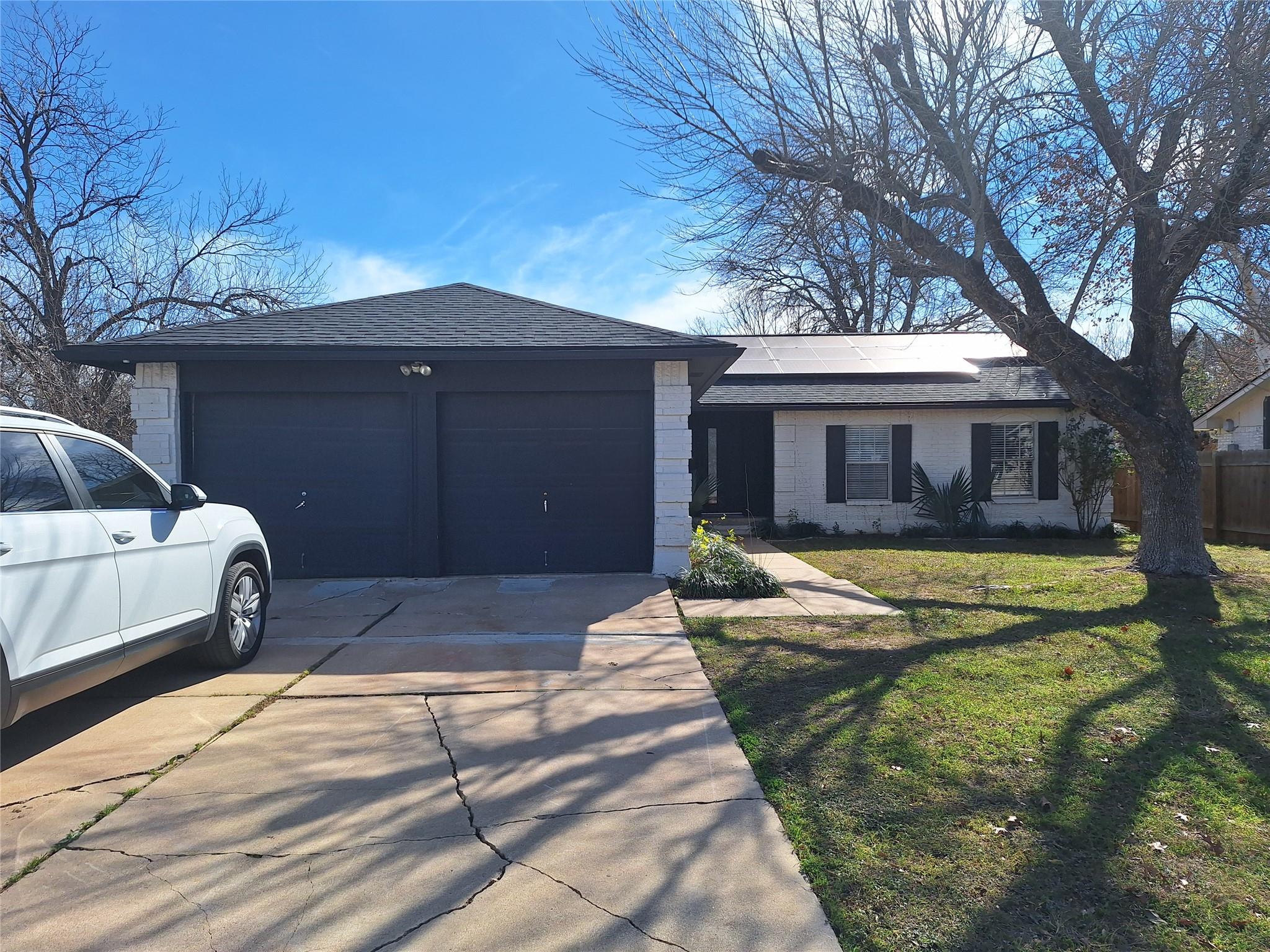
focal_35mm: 23
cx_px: 635
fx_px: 844
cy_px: 476
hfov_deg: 73.9
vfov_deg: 58.9
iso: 40
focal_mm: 5.54
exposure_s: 1/3165
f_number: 1.8
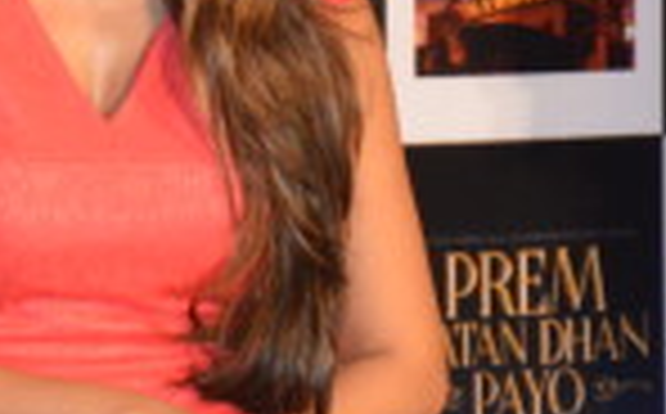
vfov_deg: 2.0
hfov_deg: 3.2
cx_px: -459
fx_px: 11799
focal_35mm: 651
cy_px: 2
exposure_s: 1/60
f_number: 5.6
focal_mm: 105
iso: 1600
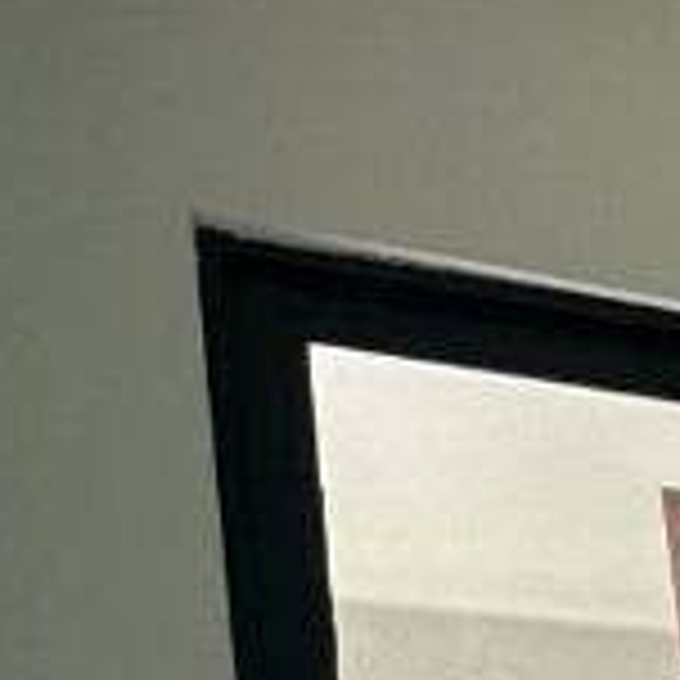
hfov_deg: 12.2
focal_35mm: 84
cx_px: 1923
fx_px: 1867
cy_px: 1126
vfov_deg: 17.7
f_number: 2.2
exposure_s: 1/99
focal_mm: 2.22
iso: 50
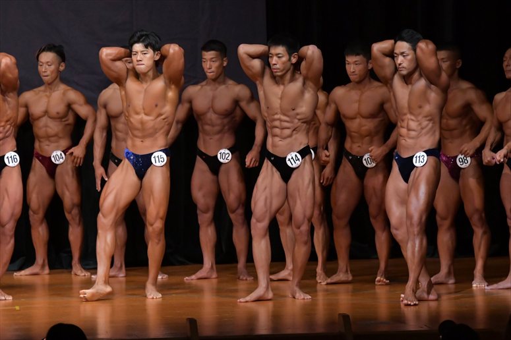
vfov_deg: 5.4
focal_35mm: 255
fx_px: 3618
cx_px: 256
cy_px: 170
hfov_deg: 8.1
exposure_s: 1/400
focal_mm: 170
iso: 5000
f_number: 5.6
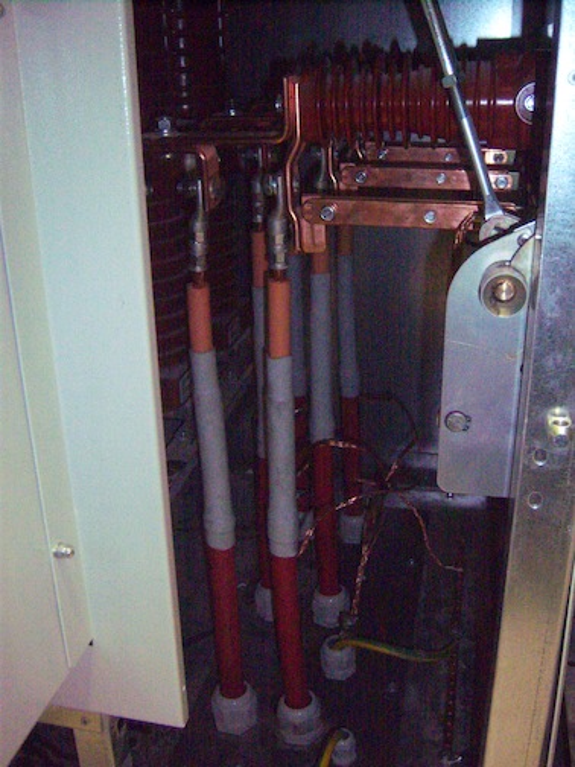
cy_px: 384
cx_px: 288
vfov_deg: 51.4
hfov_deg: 39.7
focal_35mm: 36
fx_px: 797
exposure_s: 1/60
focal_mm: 7.5
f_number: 2.8
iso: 1600
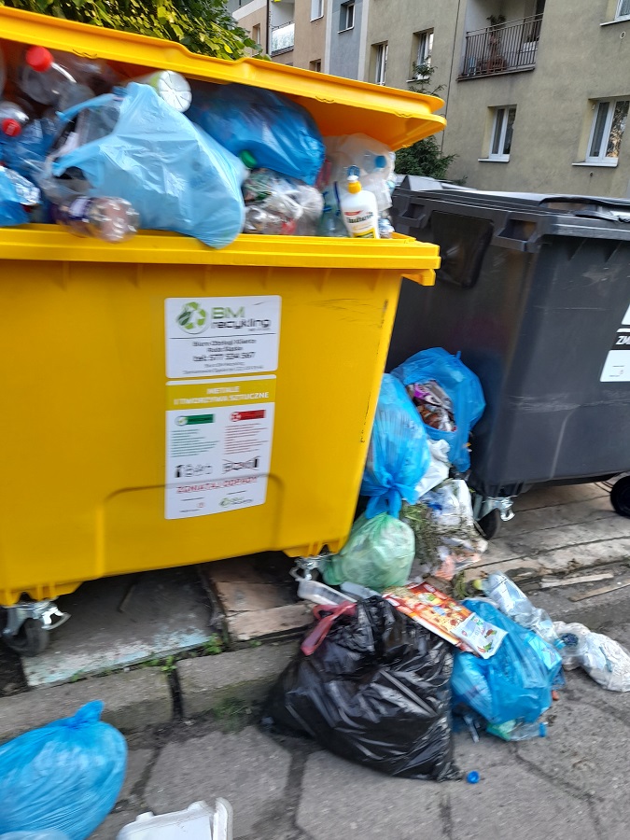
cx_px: 315
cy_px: 420
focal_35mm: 25
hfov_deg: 54.9
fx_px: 607
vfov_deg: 69.4
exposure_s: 1/100
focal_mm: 4.6
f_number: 2
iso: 32
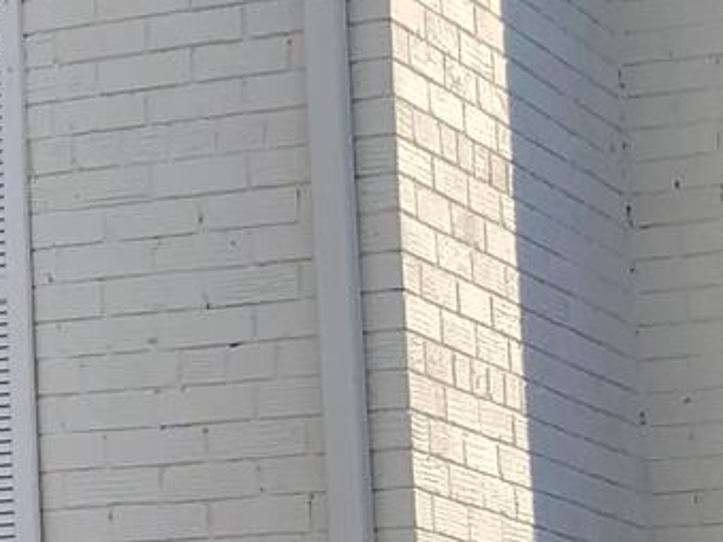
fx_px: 3529
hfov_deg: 11.1
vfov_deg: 8.8
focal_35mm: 169
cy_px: 235
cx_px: -439
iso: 20
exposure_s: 1/1312
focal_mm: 3.99
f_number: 1.8
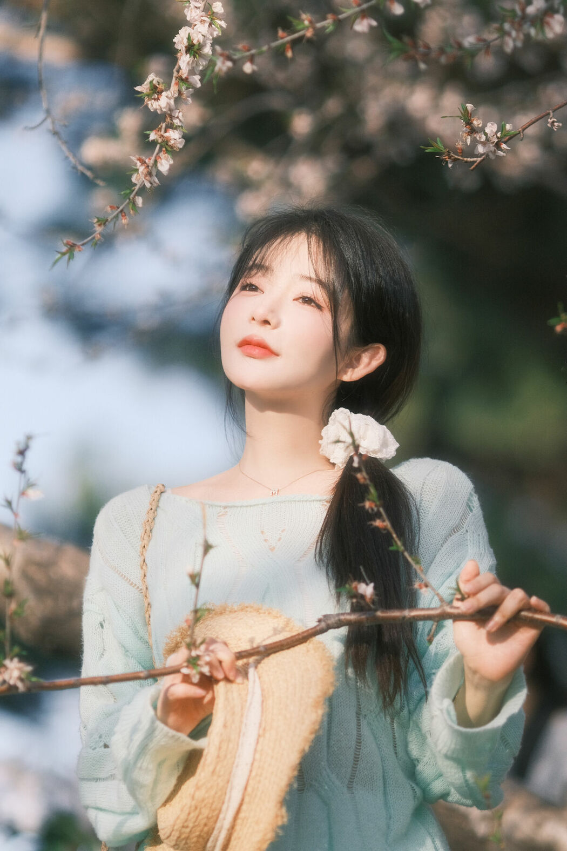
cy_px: 426
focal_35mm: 203
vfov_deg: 10.1
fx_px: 4795
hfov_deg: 6.8
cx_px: 284
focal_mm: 135
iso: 1250
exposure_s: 1/6400
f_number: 2
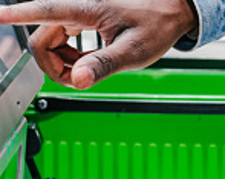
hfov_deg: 8.8
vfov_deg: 7.0
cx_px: 198
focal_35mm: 218
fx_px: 1449
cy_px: -34
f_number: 4
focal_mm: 44.4
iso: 320
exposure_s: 1/60
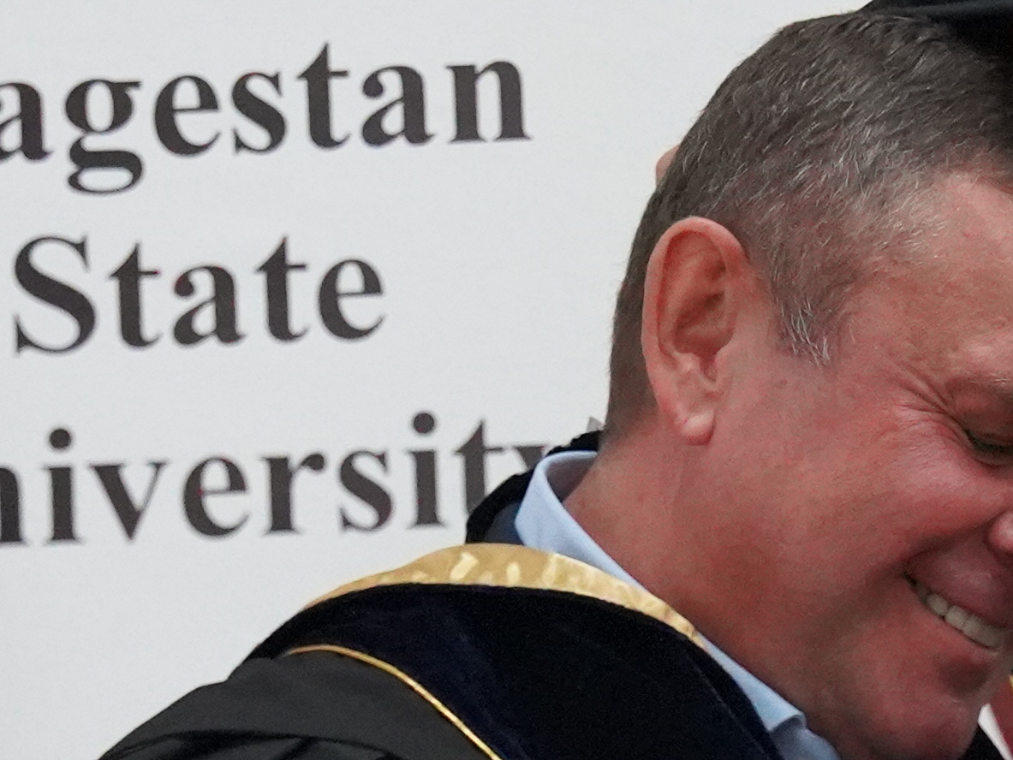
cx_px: 1374
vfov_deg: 6.2
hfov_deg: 8.3
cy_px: 1285
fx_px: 6907
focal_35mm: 236
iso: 10000
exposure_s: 1/160
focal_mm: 48.4
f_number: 4
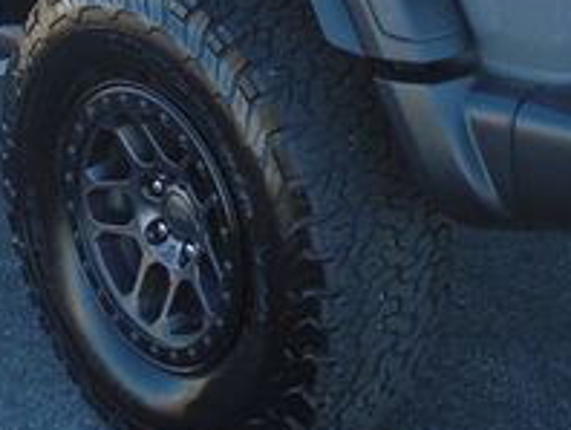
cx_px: 349
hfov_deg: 23.2
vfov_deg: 16.4
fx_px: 1387
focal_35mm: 84
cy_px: -173
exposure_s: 1/125
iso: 100
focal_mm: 4.6
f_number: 3.2
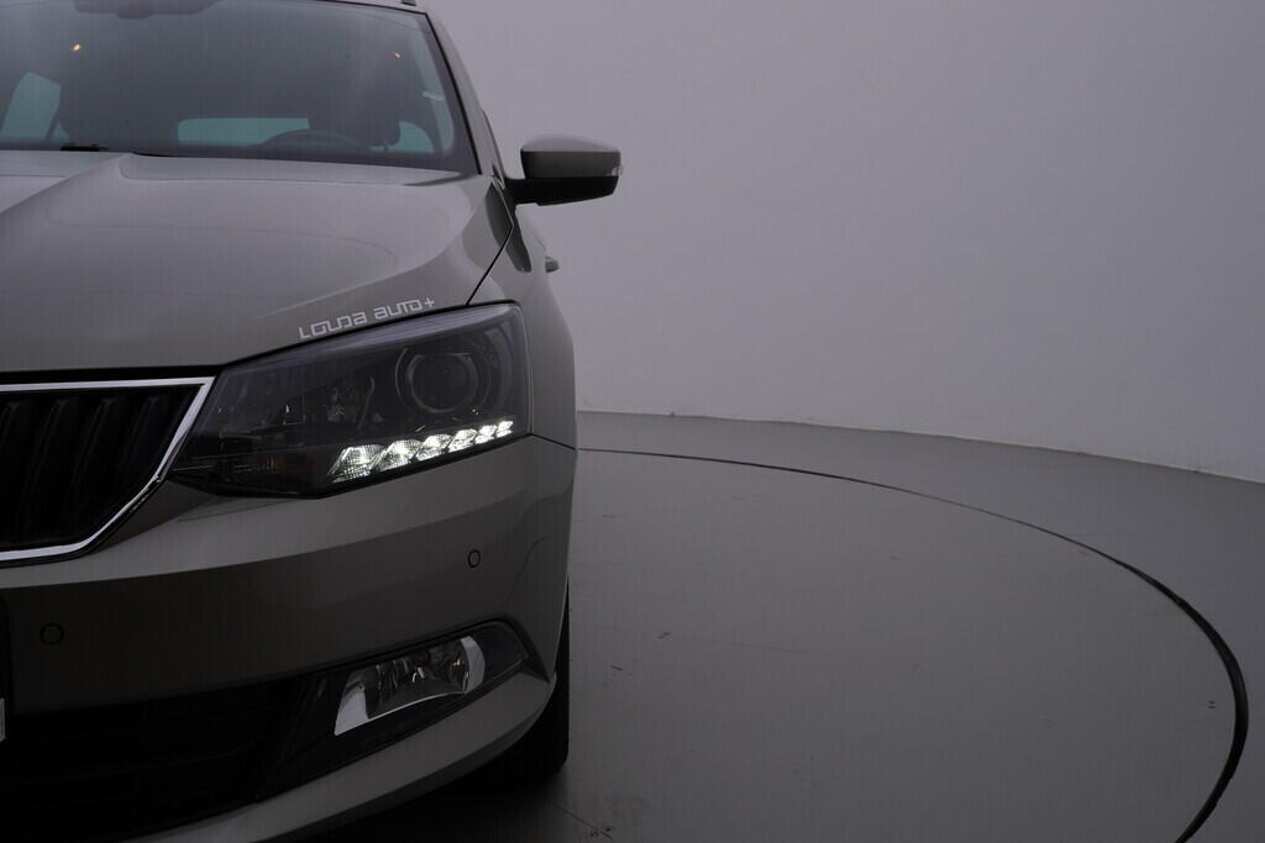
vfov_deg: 36.9
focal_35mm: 36
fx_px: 1265
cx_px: 632
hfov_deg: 53.1
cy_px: 422
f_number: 5.6
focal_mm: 24
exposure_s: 1/160
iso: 125
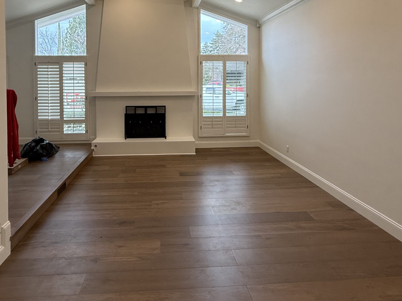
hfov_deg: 71.4
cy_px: 85
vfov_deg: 54.8
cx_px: 179
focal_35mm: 24
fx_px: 279
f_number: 2.2
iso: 160
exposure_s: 1/120
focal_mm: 2.22
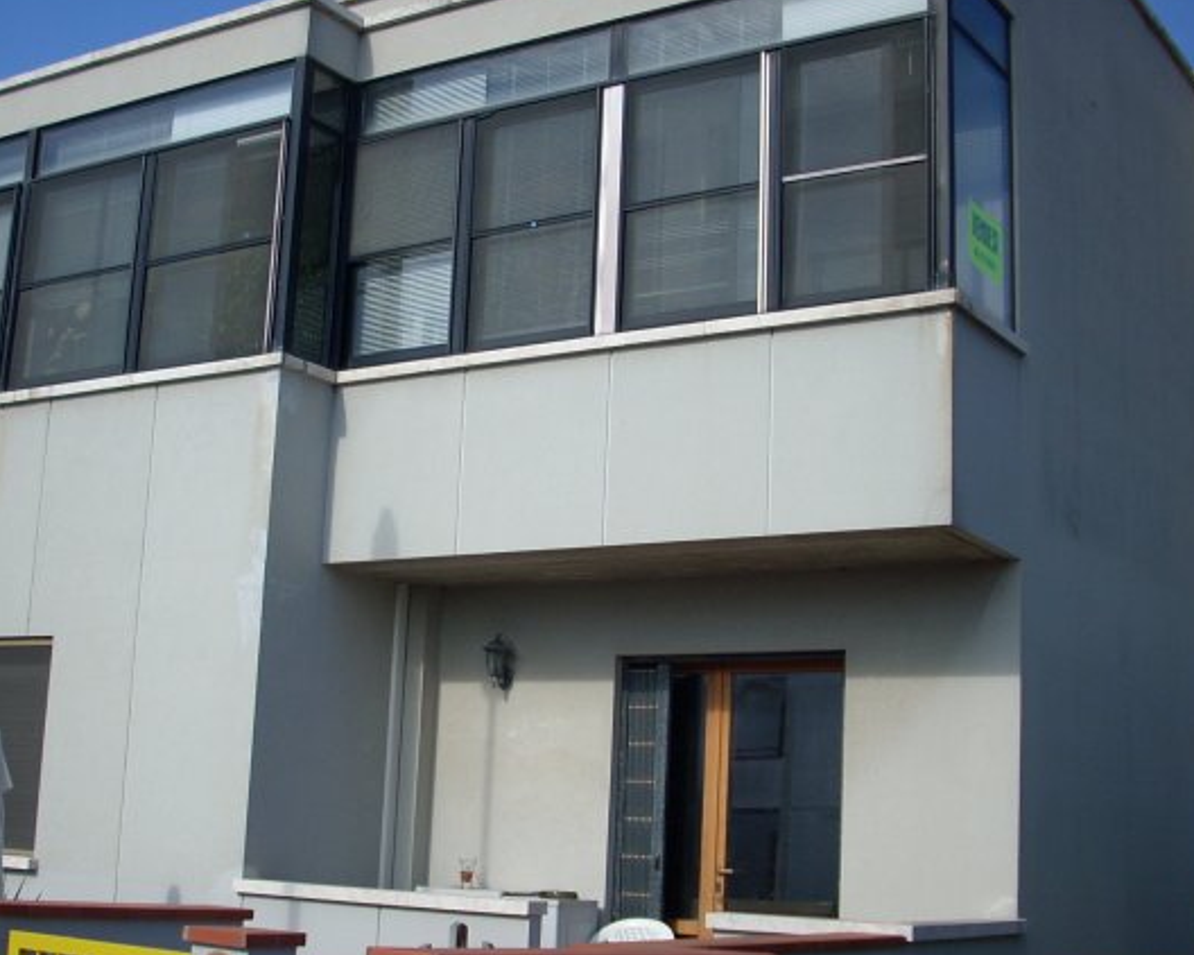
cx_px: 529
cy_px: 466
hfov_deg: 36.0
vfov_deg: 29.1
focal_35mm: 52
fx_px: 1837
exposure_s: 1/297
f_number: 5.6
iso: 64
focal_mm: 6.2
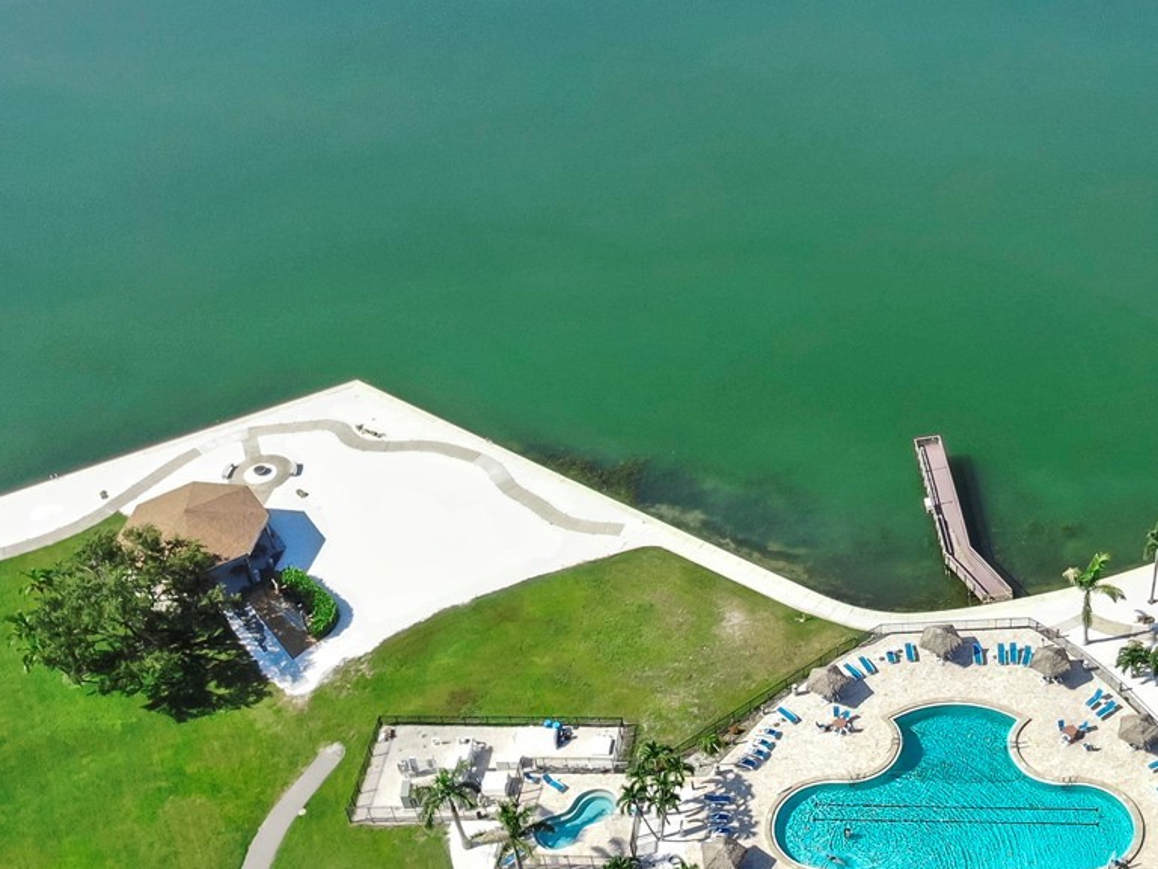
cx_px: 917
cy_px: 641
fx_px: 1673
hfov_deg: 36.9
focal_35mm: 50
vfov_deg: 28.7
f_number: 2.8
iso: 100
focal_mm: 4.39
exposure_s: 1/800
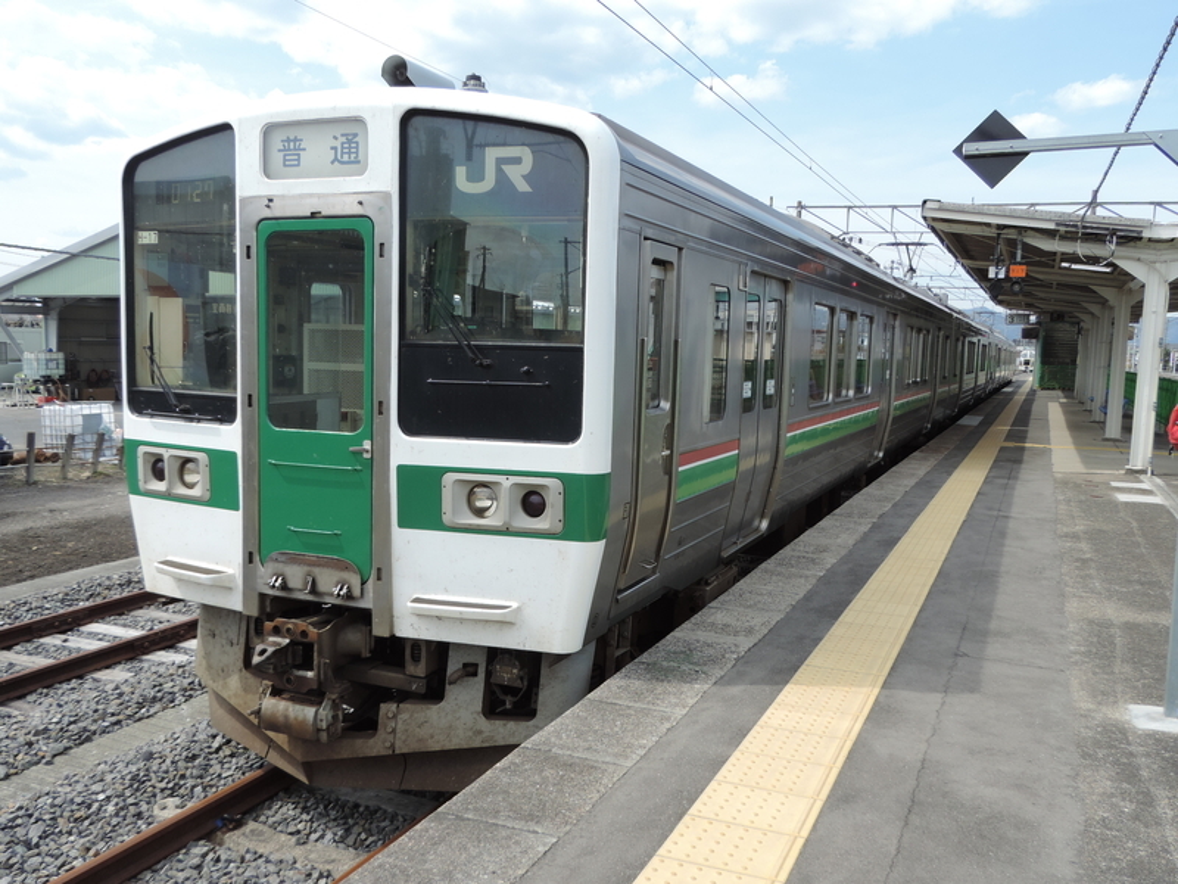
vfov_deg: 46.8
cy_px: 442
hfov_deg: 60.0
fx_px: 1021
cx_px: 589
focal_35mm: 30
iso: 80
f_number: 3.1
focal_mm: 5.3
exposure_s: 1/640
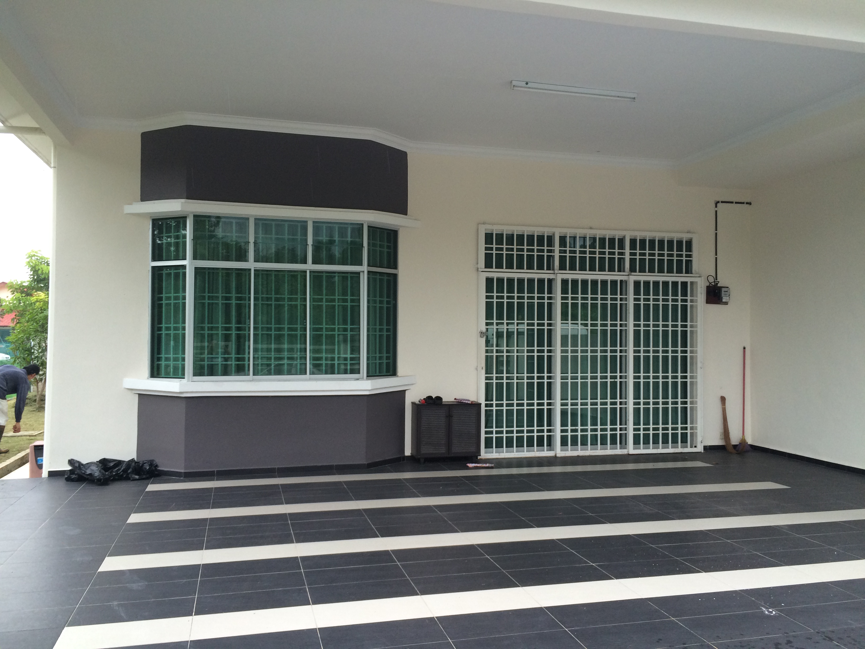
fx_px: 725
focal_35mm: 29
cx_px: 432
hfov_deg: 61.7
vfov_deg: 48.2
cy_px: 324
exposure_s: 1/120
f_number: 2.2
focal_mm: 4.15
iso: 64
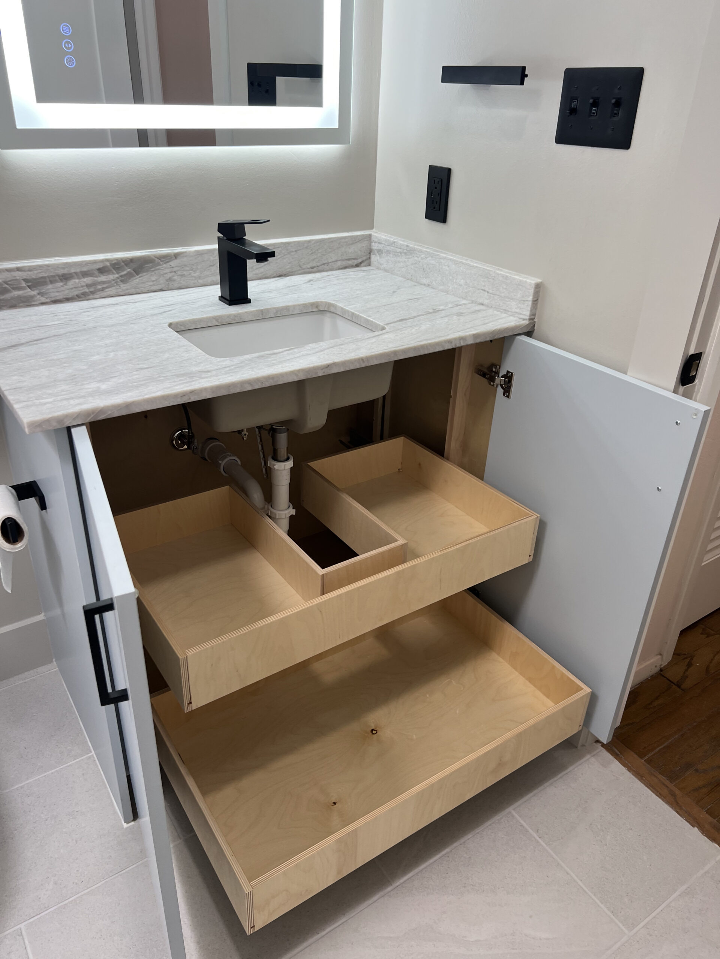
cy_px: 480
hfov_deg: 53.1
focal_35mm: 26
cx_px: 360
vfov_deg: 67.3
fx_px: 721
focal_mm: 5.7
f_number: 1.5
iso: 64
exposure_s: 1/120
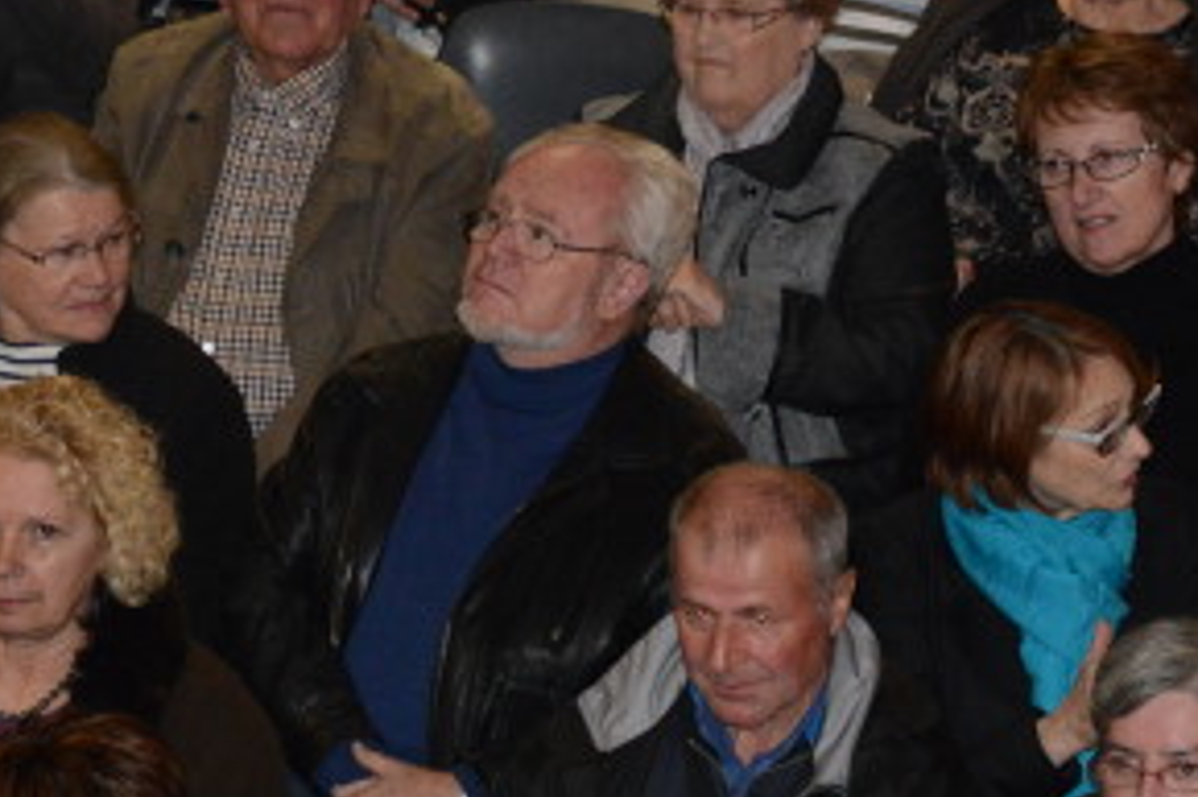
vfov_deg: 4.9
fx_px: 9312
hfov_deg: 7.4
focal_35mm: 280
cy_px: 514
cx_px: 839
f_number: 8
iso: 6400
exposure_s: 1/125
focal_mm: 116
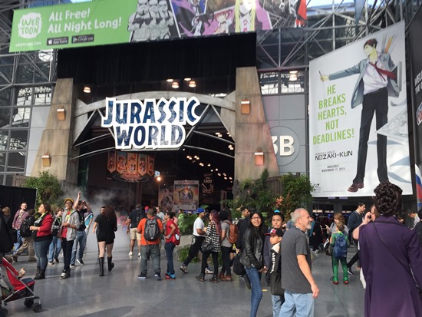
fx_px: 354
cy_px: 158
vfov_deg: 48.3
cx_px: 211
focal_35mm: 29
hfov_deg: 61.6
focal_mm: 4.15
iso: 32
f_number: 2.2
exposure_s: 1/120
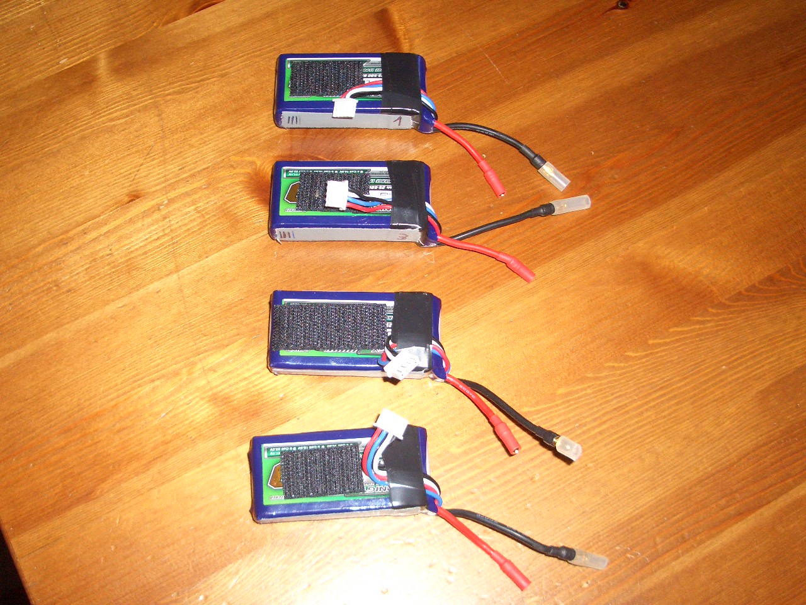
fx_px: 1723
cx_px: 403
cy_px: 302
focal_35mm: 74
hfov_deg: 26.3
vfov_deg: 19.9
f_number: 3.9
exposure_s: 1/60
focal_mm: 12.2
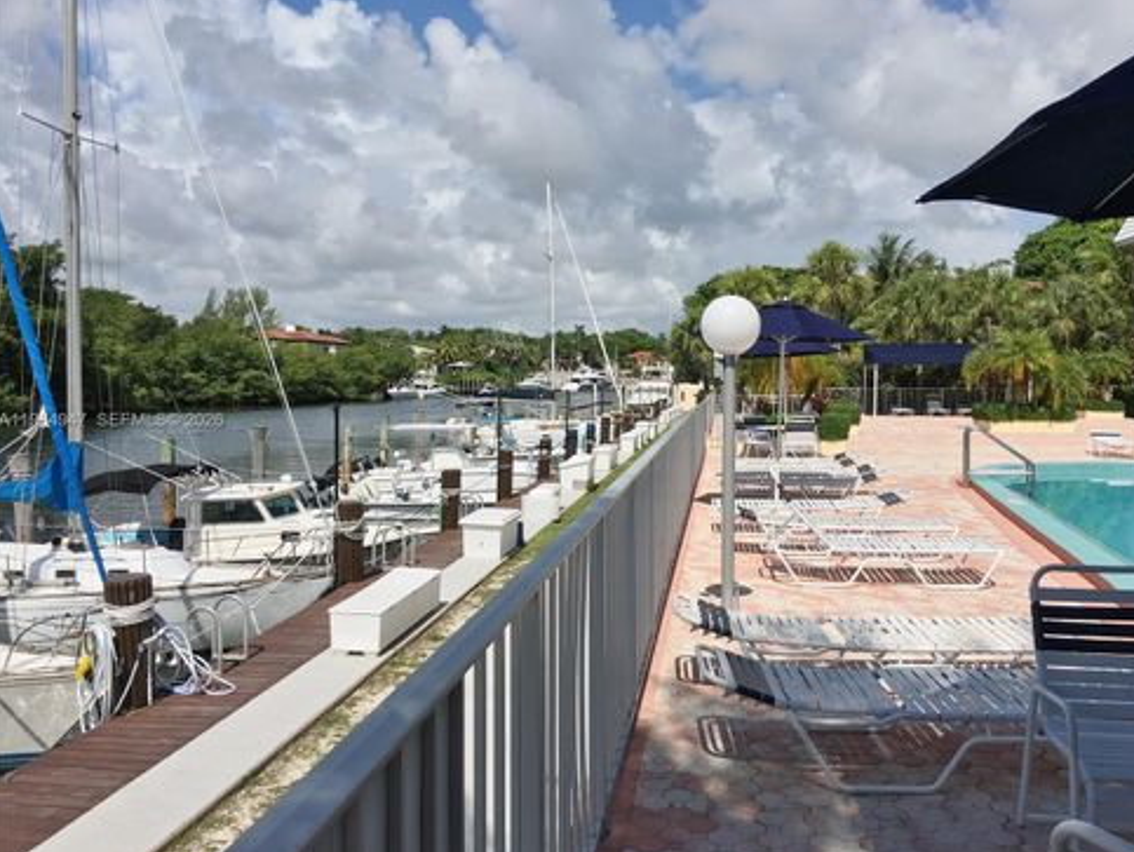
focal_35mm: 30
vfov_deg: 46.9
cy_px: 421
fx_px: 984
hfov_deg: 59.9
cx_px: 582
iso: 25
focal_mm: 4.15
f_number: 2.2
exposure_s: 1/3205
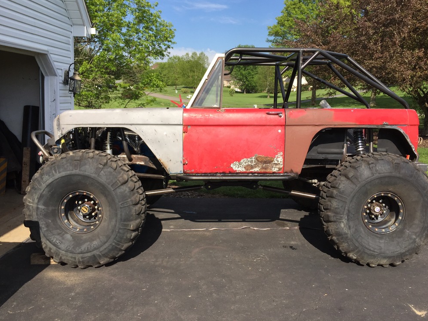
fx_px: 371
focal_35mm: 30
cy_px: 157
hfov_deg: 60.0
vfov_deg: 46.8
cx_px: 220
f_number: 2.2
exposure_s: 1/1883
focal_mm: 4.15
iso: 32
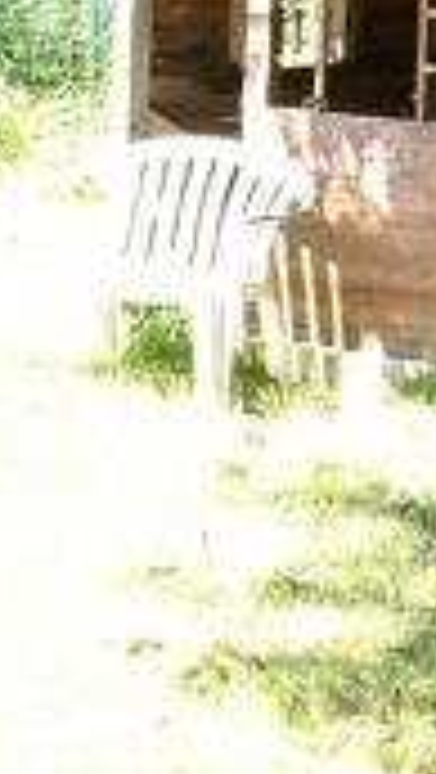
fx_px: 2338
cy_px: 137
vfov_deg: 18.6
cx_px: 485
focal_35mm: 114
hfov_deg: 10.5
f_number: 7.1
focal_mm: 26
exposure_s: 1/50
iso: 250
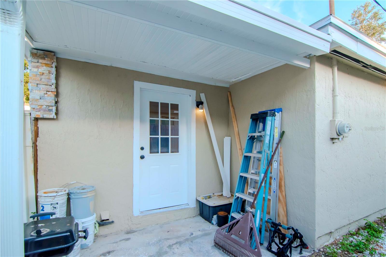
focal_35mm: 16
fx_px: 177
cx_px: 193
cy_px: 128
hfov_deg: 95.0
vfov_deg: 72.0
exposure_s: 1/250
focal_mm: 11
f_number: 7.1
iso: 640
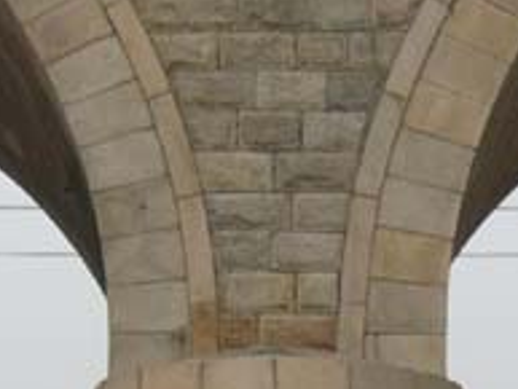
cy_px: 392
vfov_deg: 10.2
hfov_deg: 13.6
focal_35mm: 145
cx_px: 236
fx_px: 2171
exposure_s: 1/125
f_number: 8
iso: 50
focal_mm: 5.8
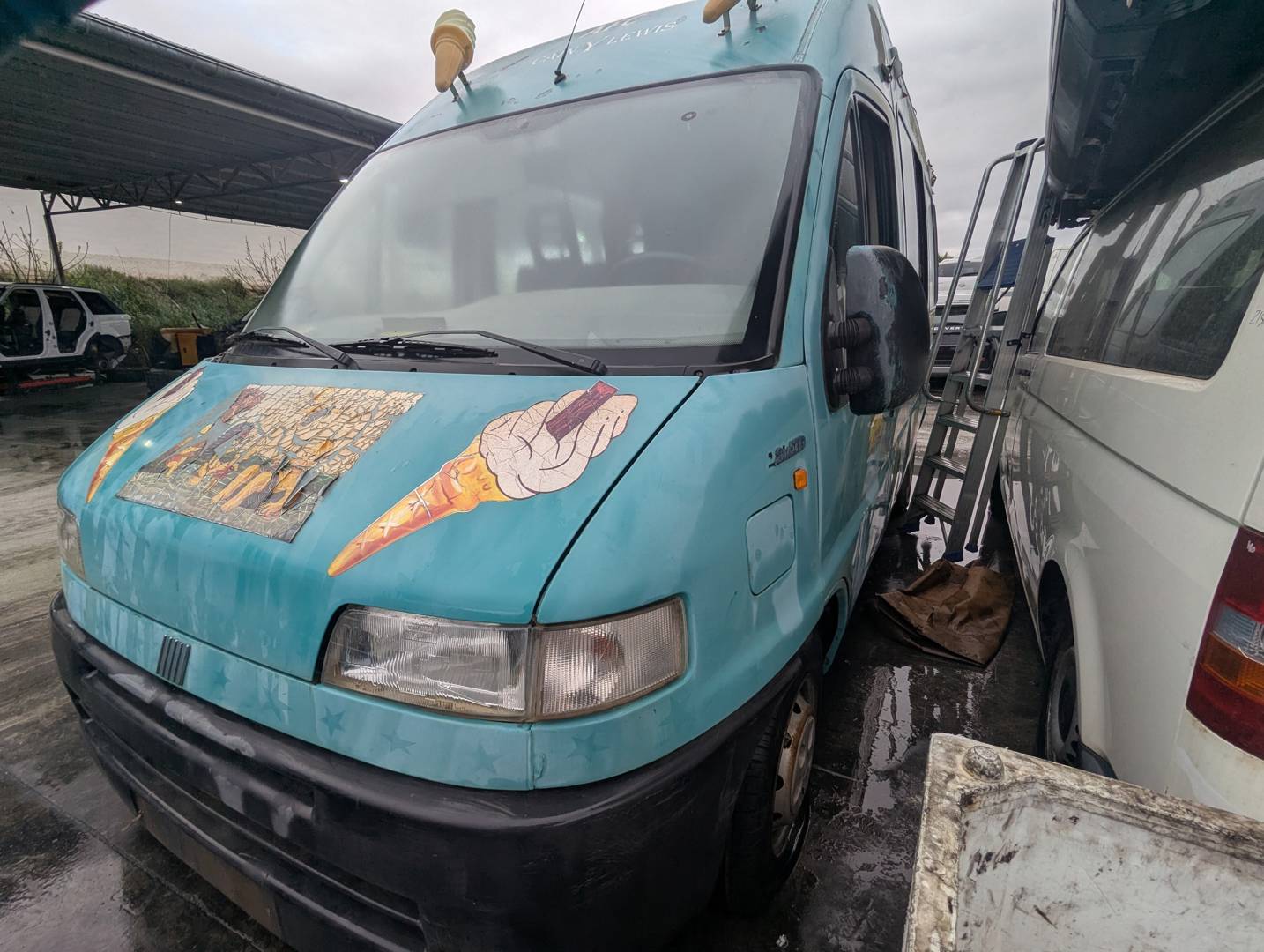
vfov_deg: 78.3
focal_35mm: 16
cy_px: 476
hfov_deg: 94.4
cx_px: 632
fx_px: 585
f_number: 2.2
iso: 44
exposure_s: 1/346
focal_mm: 2.35
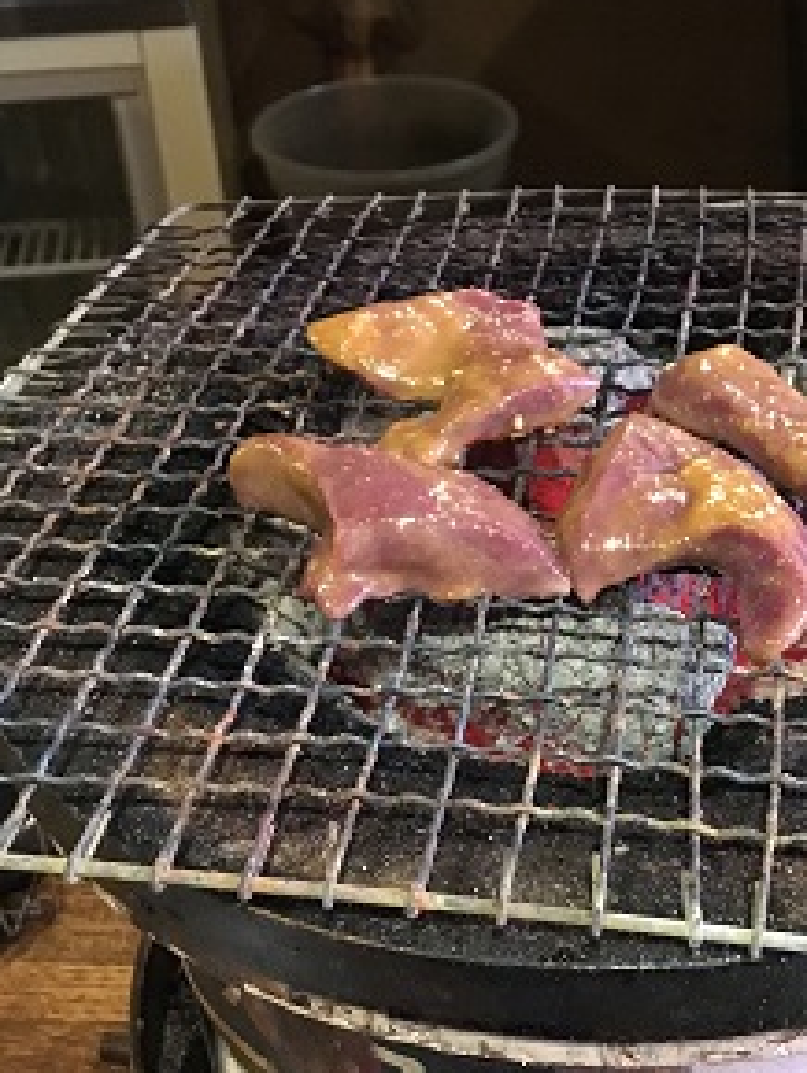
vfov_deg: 39.3
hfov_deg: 30.1
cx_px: 548
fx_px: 1490
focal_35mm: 48
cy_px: 692
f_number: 2.2
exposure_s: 1/15
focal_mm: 4.15
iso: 320
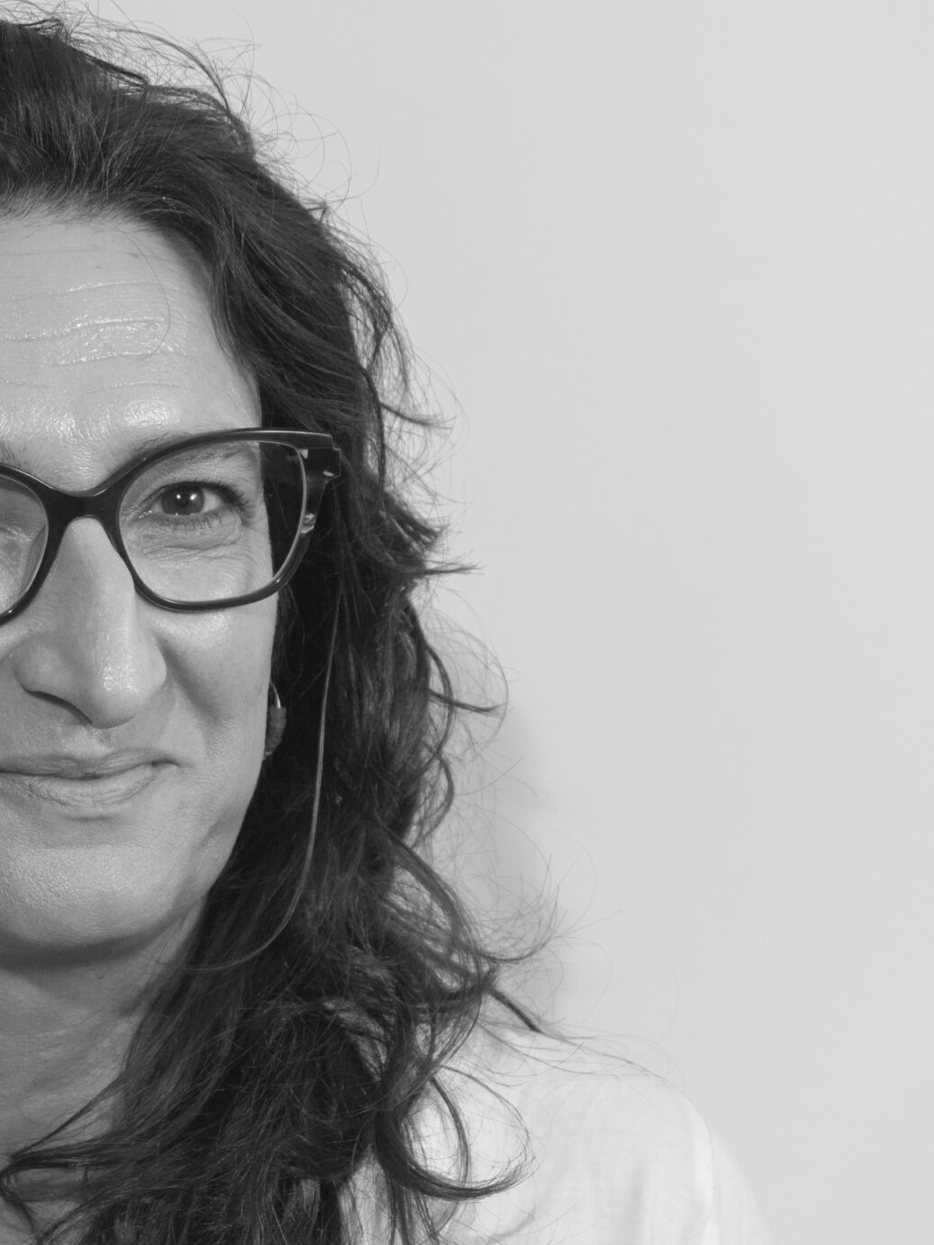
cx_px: 37
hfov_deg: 11.1
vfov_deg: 14.8
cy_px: 627
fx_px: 4785
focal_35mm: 133
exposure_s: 1/100
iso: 100
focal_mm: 50
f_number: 6.3
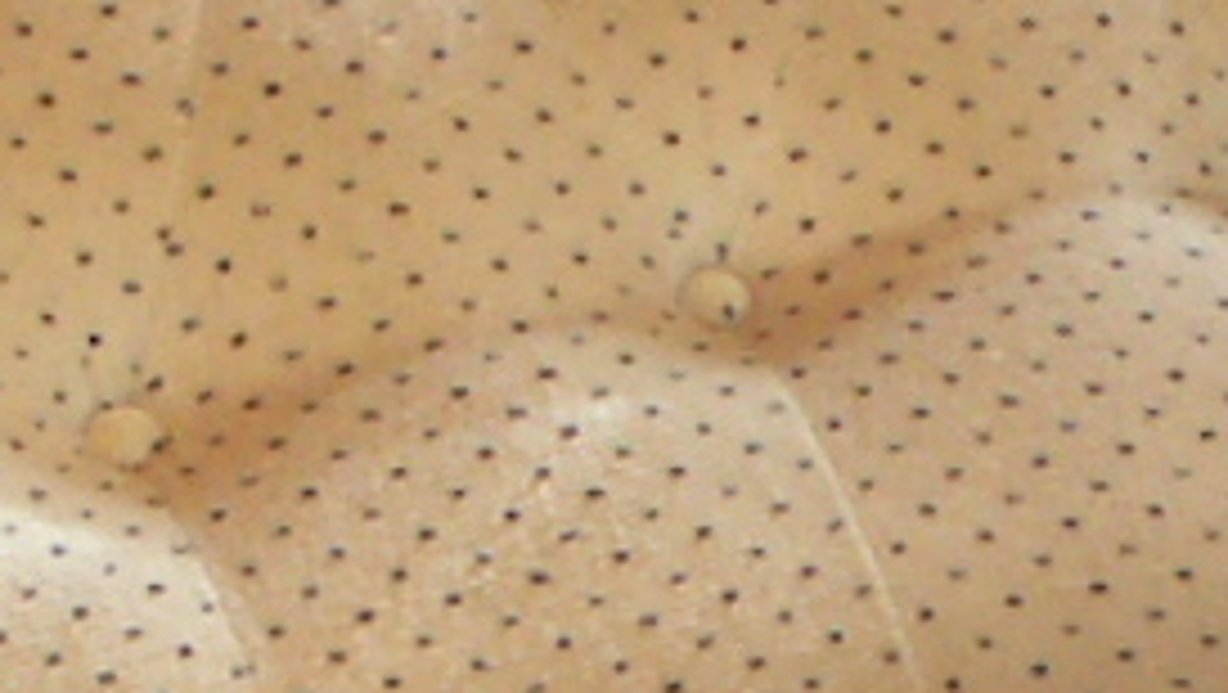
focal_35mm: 232
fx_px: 7559
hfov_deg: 9.3
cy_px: 1485
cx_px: 873
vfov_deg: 5.1
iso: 100
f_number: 3.5
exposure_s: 1/15
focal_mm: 7.2
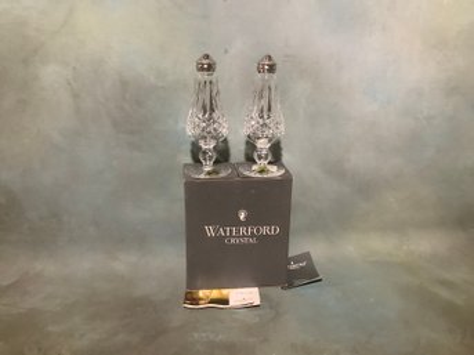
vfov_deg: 45.4
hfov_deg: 58.4
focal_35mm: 31
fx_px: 424
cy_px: 178
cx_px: 237
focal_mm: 3.3
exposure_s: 1/40
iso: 320
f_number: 2.4
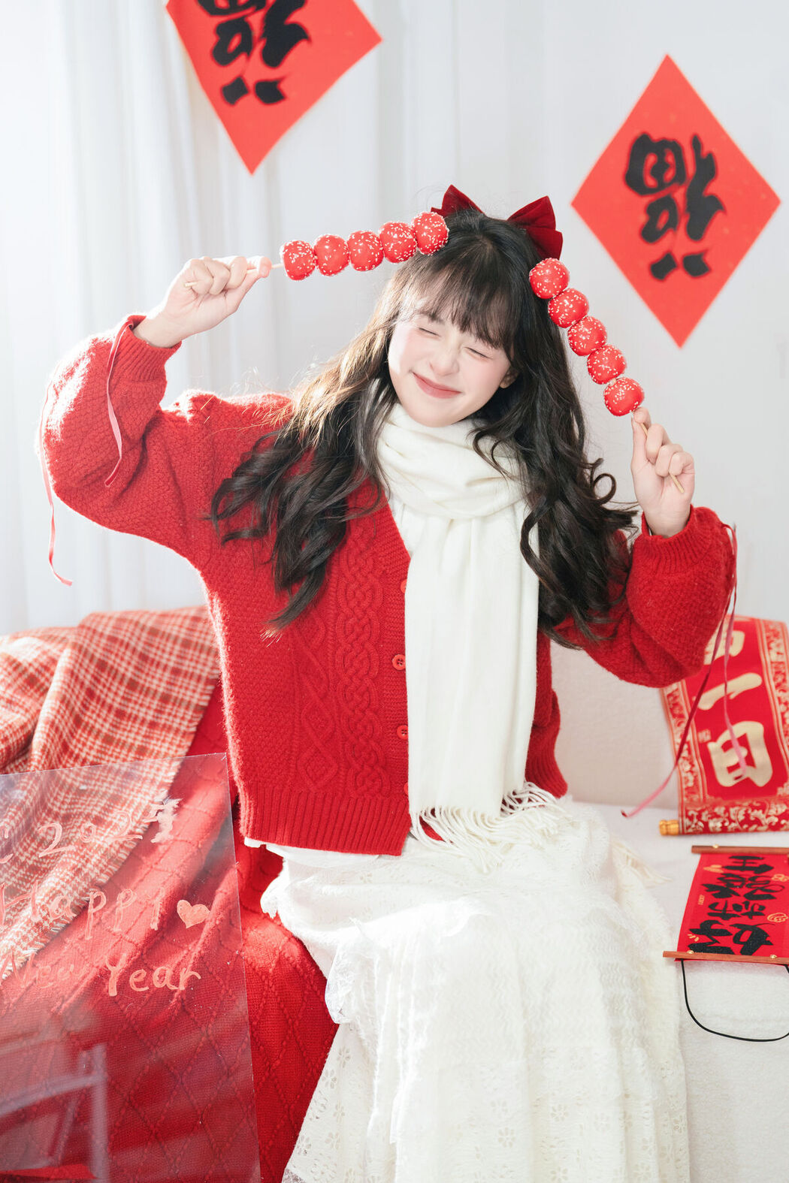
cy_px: 592
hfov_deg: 15.9
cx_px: 394
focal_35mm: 86
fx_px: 2827
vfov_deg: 23.6
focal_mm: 86
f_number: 2.8
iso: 1600
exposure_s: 1/200
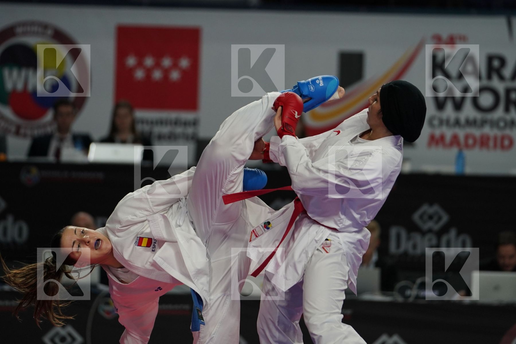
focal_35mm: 300
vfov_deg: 4.6
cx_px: 258
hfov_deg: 6.9
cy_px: 172
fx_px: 4300
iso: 1000
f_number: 2.8
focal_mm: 200
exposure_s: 1/1000
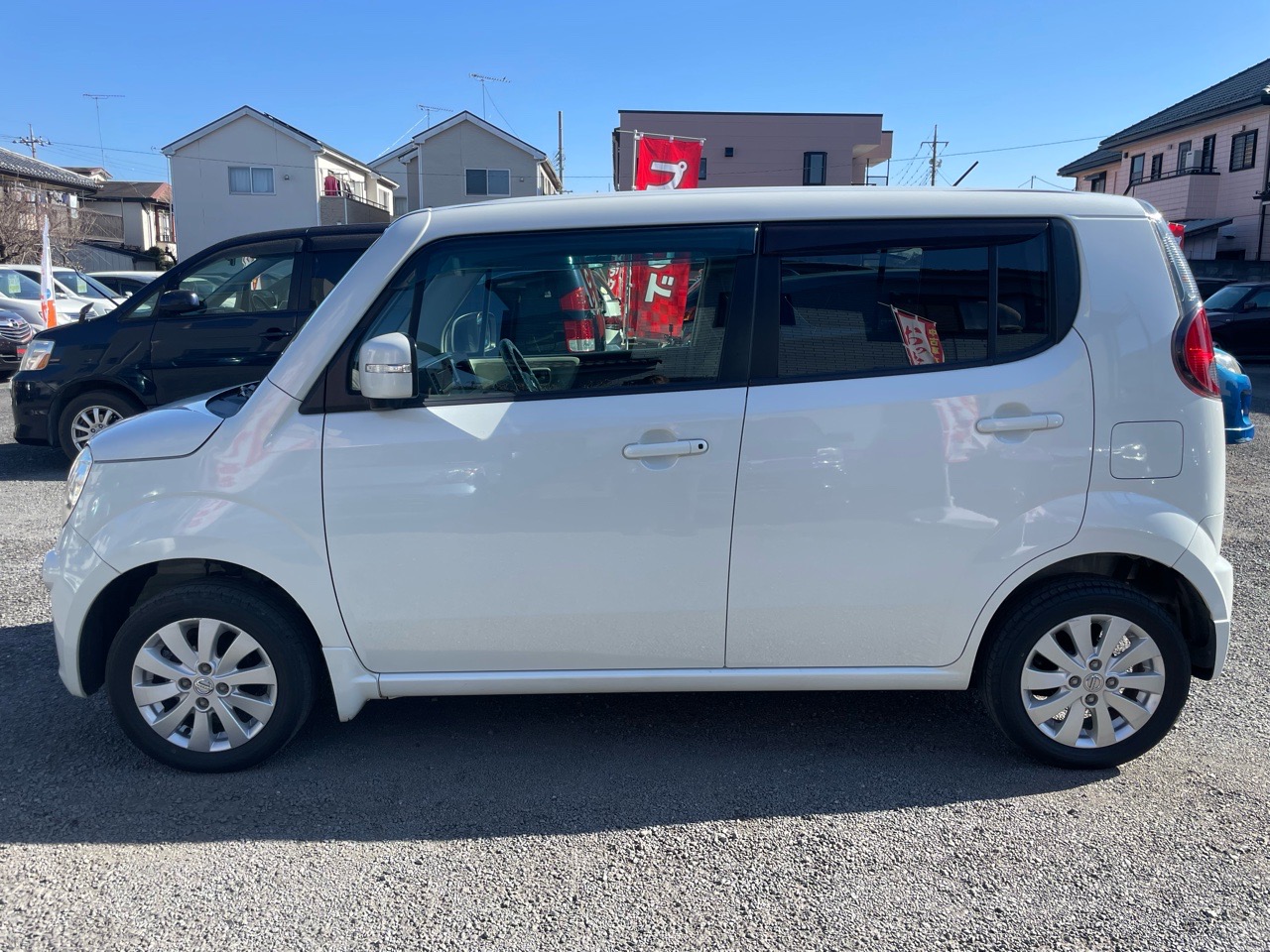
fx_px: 954
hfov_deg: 67.3
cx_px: 635
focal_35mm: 26
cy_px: 476
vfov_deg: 53.1
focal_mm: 4.2
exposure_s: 1/1855
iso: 32
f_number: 1.6
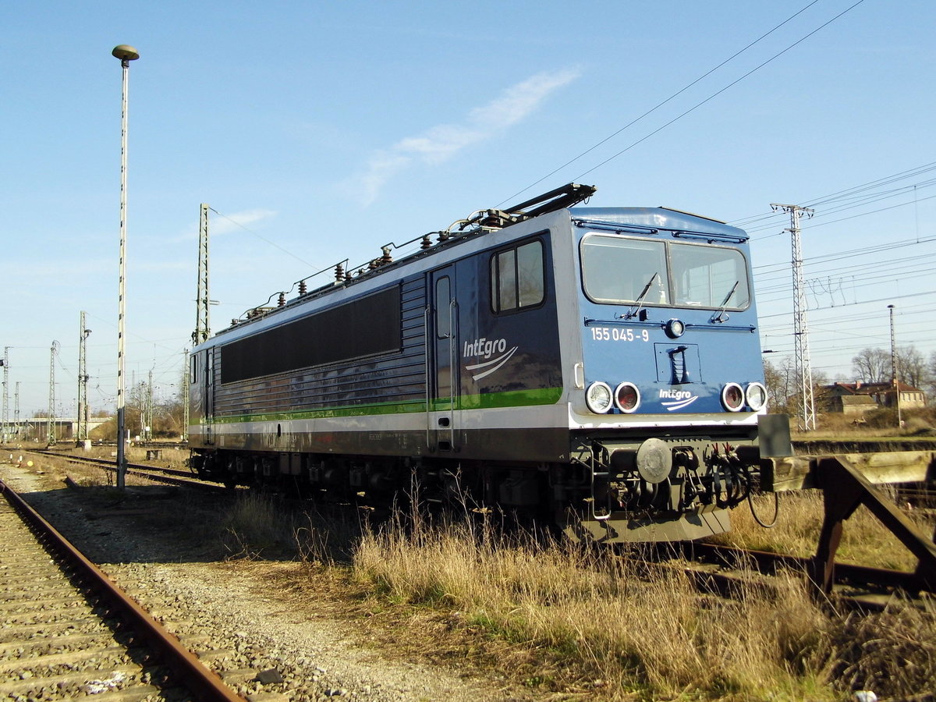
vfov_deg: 41.8
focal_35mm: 34
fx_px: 919
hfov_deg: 54.0
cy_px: 351
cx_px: 468
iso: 100
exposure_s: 1/789
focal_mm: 6.1
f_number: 3.3
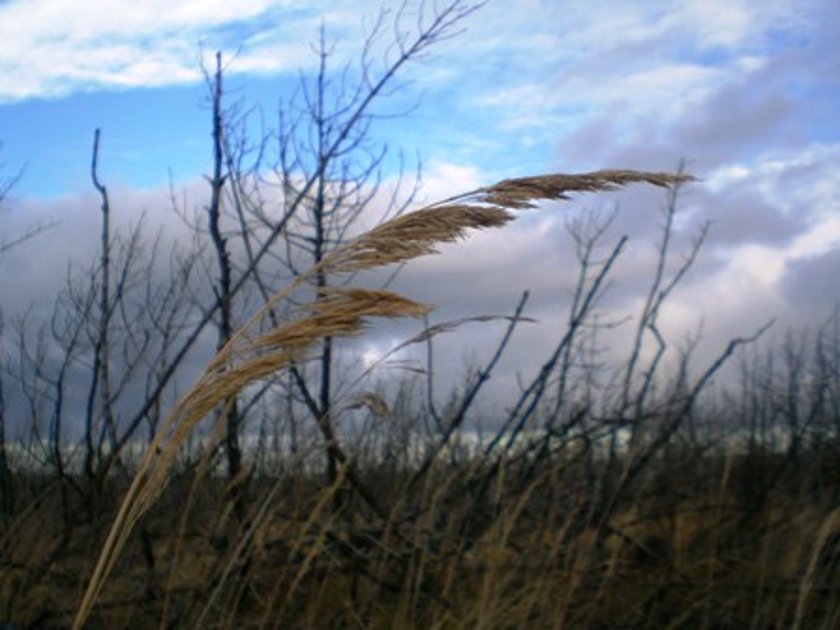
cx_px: 420
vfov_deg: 37.7
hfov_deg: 49.0
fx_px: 922
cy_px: 315
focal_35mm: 38
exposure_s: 1/320
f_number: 3.1
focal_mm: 6.3
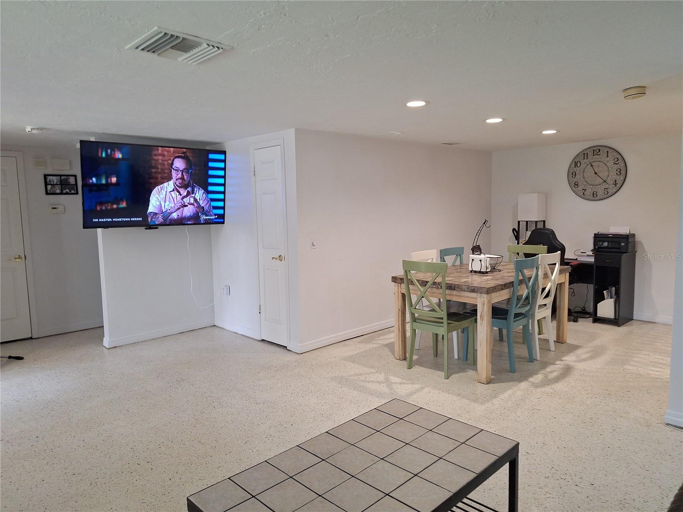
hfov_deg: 73.9
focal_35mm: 23
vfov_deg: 58.9
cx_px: 342
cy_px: 256
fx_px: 454
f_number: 1.8
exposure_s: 1/40
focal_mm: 5.54
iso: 125
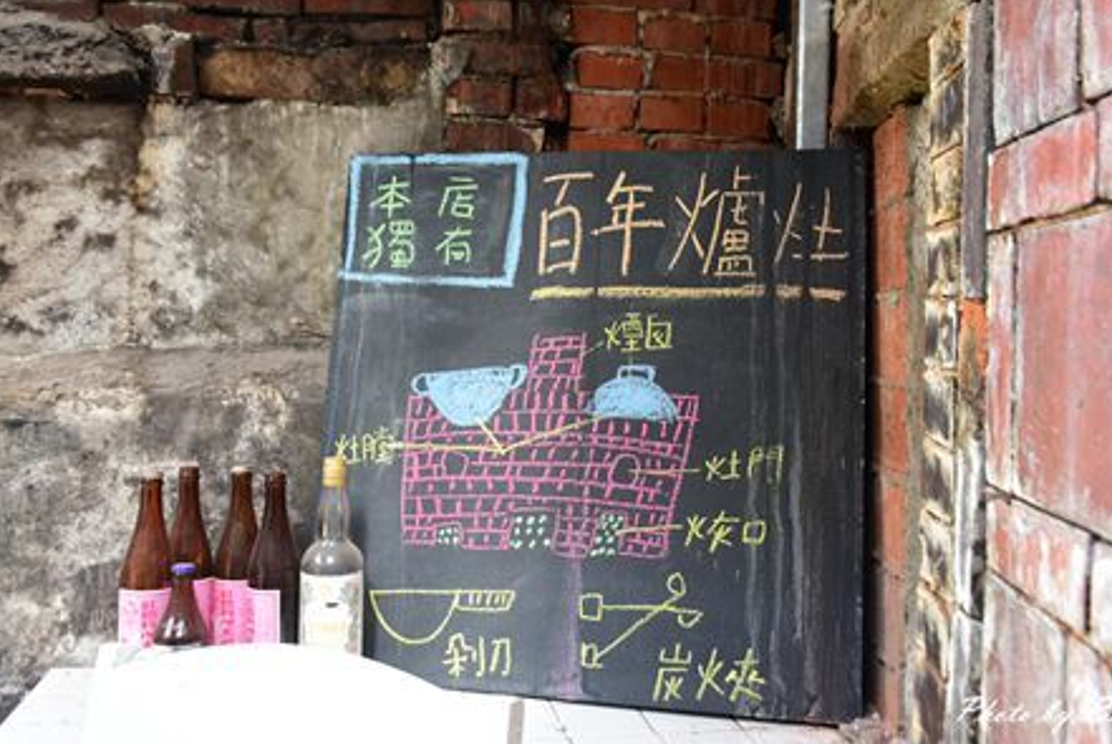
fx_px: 1051
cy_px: 325
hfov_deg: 55.7
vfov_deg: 38.9
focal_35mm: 34
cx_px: 588
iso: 450
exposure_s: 1/30
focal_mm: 20
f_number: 5
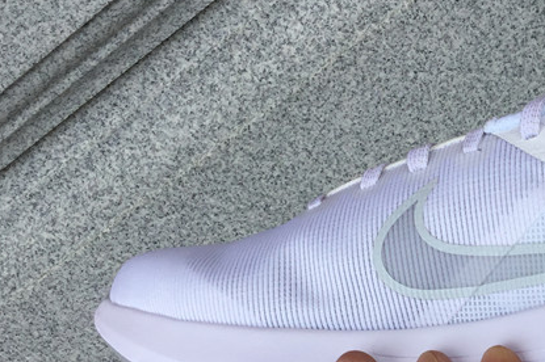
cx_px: 492
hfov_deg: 27.8
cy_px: 250
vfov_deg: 19.3
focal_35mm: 70
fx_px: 1059
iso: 25
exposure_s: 1/554
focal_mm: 3.3
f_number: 2.4
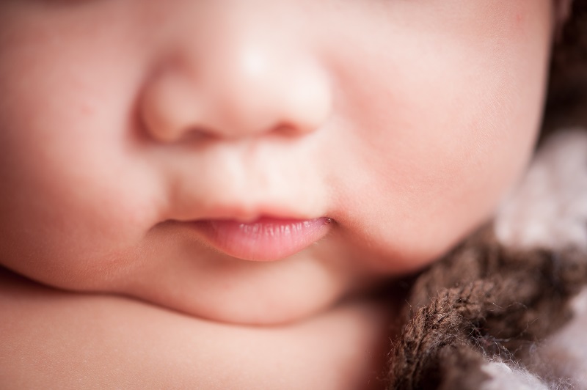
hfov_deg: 19.5
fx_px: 1711
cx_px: 294
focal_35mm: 105
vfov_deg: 13.0
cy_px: 195
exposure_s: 1/160
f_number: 3.5
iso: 160
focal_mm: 105
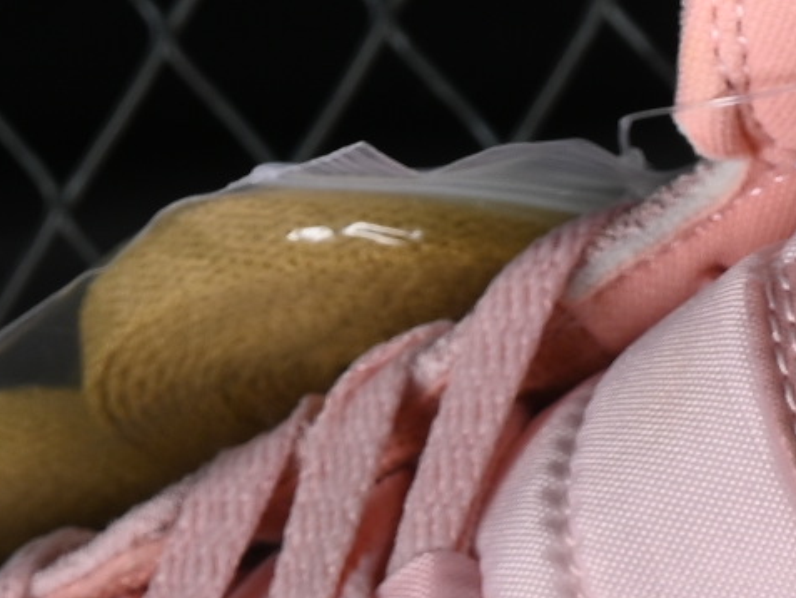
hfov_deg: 4.7
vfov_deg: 3.5
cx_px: 696
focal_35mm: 421
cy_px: 1241
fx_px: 9683
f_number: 7.1
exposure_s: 1/80
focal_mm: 50
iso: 160
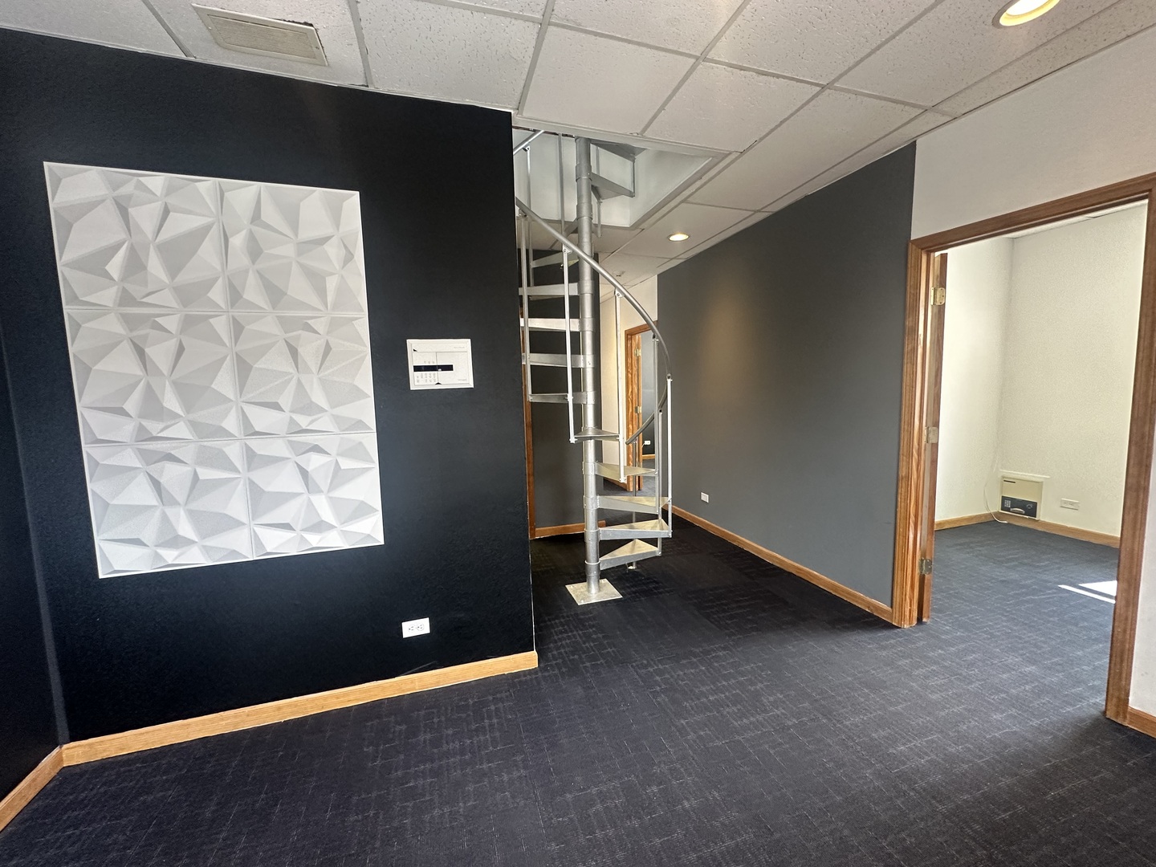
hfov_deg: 102.1
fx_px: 468
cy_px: 434
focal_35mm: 14
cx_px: 578
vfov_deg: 85.7
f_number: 2.2
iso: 250
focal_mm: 2.22
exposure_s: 1/120
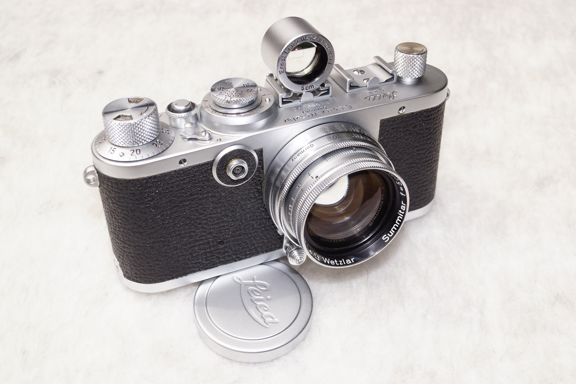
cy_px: 192
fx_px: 672
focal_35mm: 42
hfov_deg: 46.4
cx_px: 288
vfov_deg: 31.9
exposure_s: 1/160
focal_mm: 28
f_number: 10
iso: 100
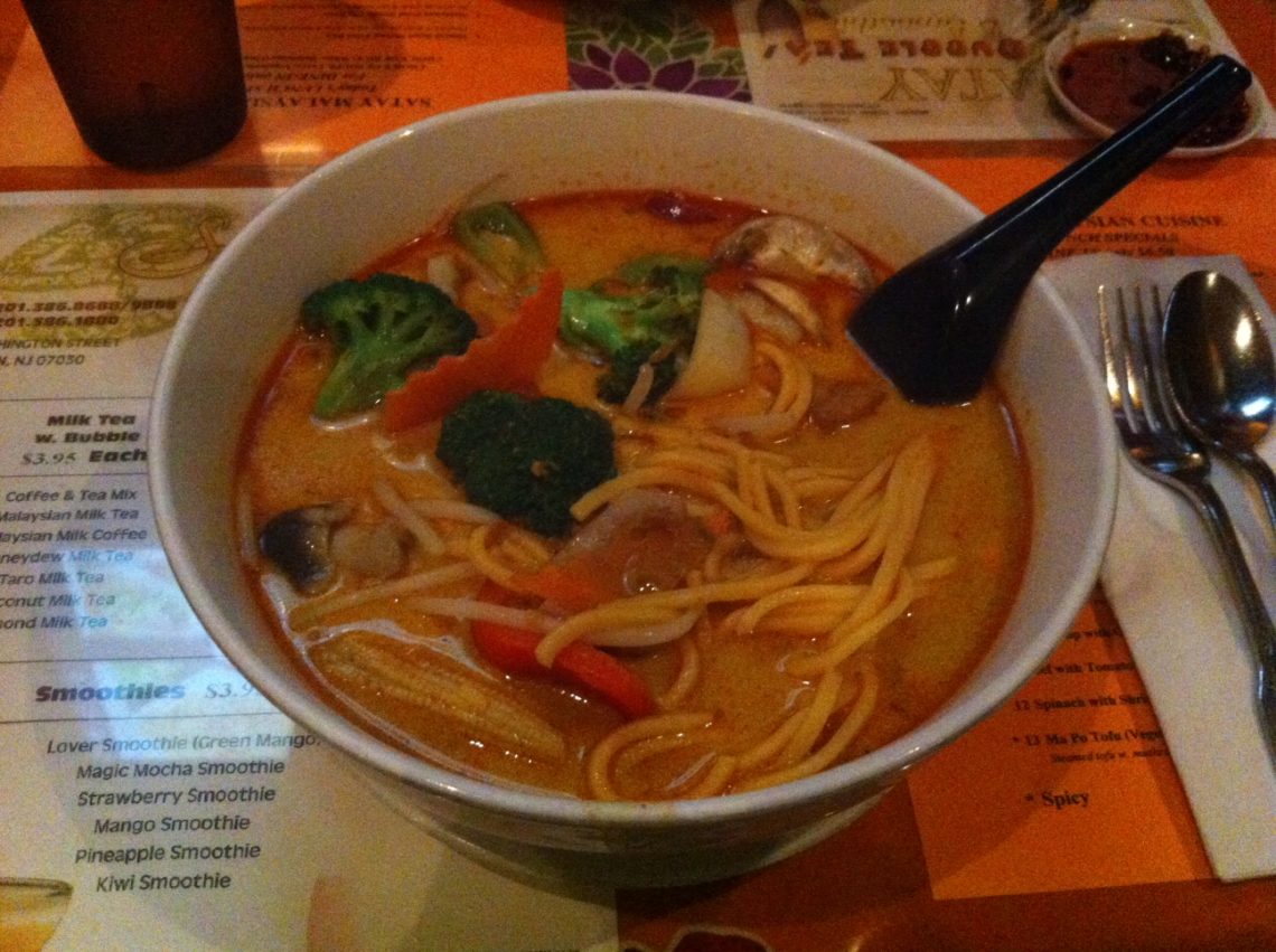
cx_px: 638
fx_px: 1288
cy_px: 476
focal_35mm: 35
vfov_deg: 40.6
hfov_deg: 52.7
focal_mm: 3.85
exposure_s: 1/15
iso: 1000
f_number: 2.8
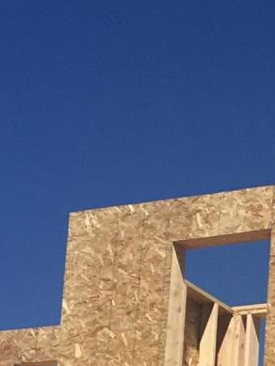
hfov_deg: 9.0
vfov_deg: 12.2
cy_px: 641
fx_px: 1577
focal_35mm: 149
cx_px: 645
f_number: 2.2
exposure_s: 1/2564
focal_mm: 4.15
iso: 25
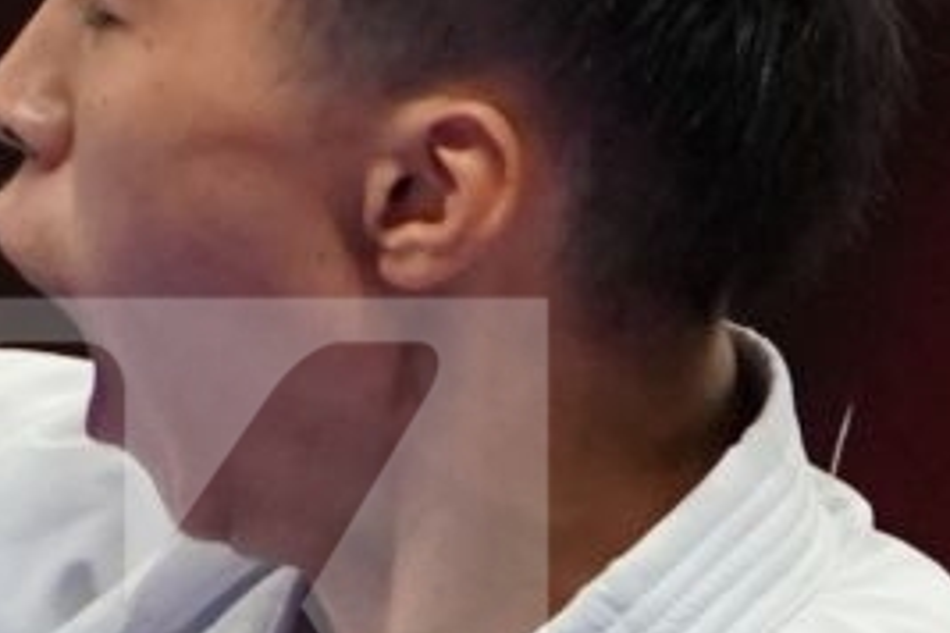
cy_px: 622
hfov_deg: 0.9
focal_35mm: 2416
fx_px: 63751
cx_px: -989
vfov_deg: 0.6
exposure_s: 1/1000
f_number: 4
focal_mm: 239
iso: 3200
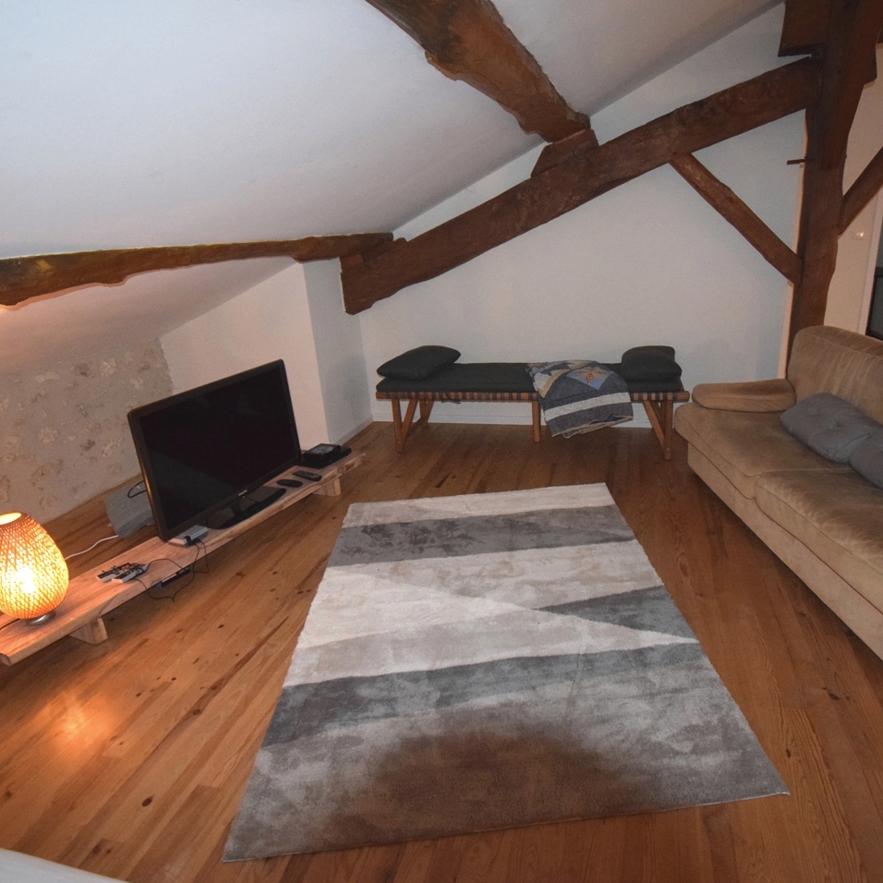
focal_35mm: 20
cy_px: 447
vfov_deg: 74.8
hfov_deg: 74.4
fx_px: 577
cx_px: 502
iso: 3200
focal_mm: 10
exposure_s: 1/60
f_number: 4.5
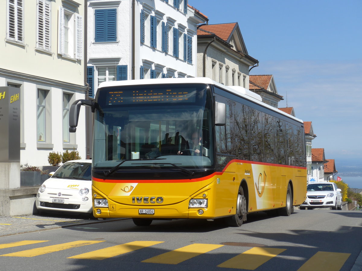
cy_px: 136
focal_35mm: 86
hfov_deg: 22.8
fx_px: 899
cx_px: 181
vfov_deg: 17.2
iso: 80
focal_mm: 17
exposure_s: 1/800
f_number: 4.5
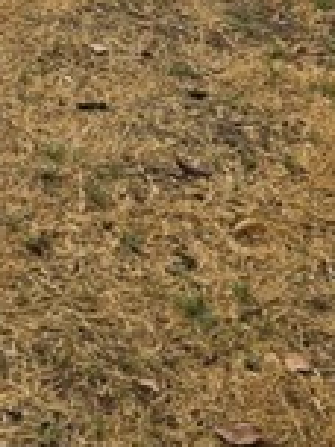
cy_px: -376
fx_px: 1252
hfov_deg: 14.3
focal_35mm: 97
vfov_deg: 16.6
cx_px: -165
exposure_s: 1/2586
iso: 25
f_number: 1.8
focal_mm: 5.4
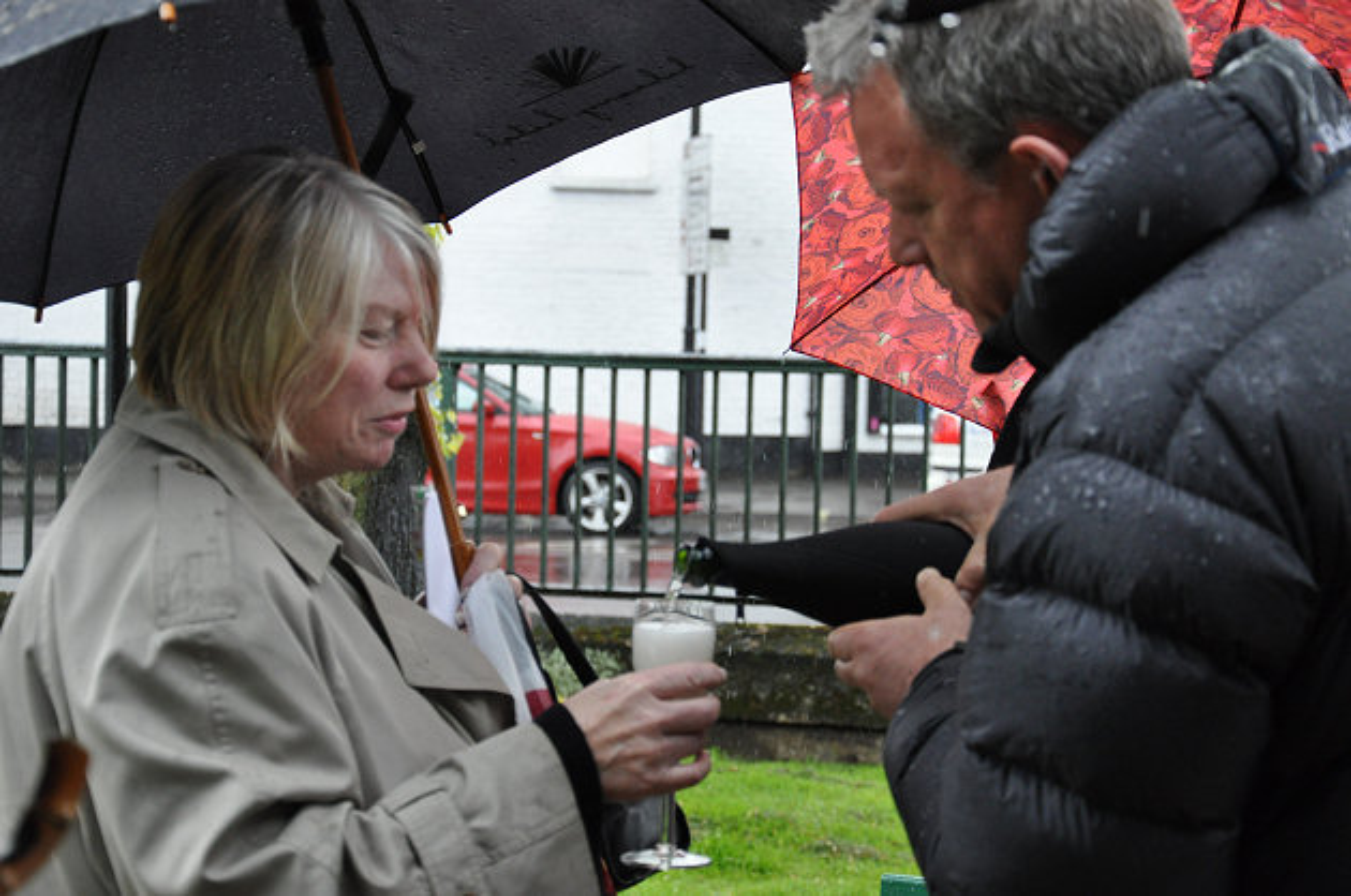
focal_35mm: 75
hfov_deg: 27.0
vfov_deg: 18.1
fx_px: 2810
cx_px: 676
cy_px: 448
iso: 1100
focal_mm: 50
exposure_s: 1/500
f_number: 5
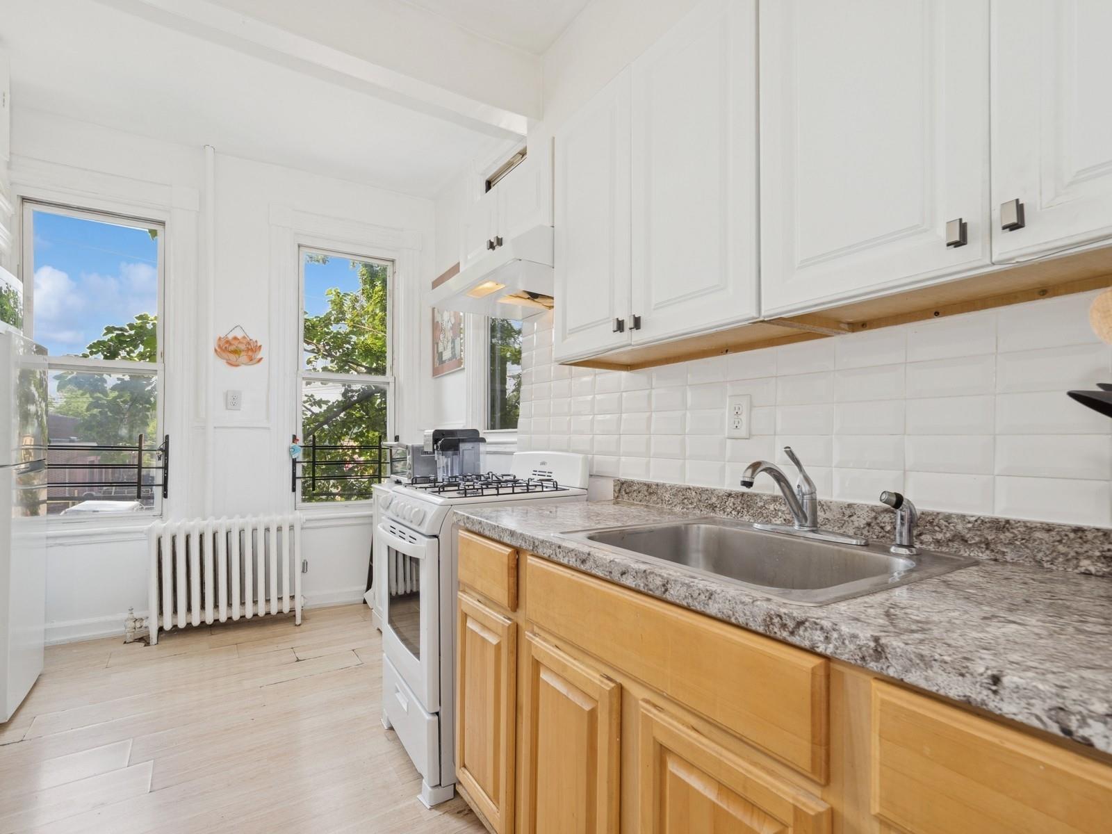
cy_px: 417
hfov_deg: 94.5
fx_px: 514
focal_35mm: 16
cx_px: 556
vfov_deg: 78.1
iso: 200
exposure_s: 1/200
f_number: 5.6
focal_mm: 8
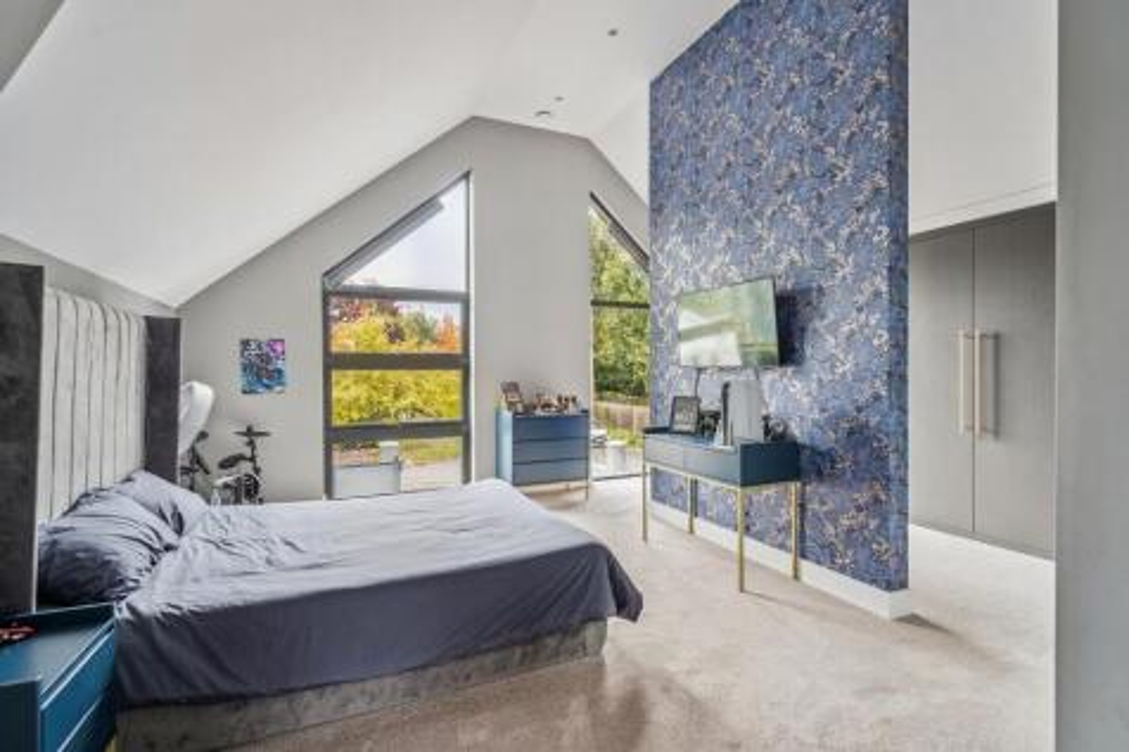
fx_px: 502
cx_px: 564
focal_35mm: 16
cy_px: 376
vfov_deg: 73.7
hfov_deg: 96.8
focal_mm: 16
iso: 320
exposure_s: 1/10
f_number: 5.6
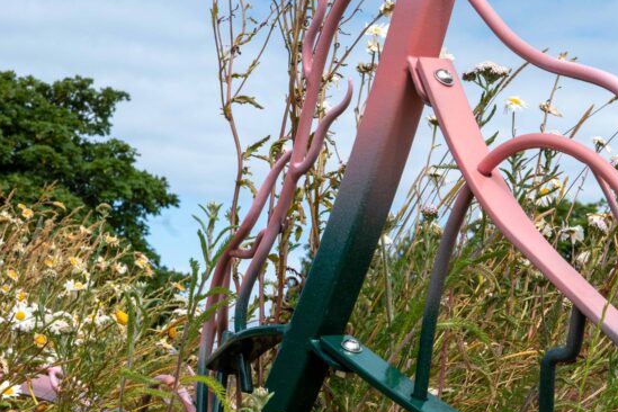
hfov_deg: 22.2
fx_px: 1562
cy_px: 222
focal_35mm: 91
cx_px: 472
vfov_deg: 15.0
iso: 250
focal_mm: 50
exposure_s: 1/125
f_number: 18
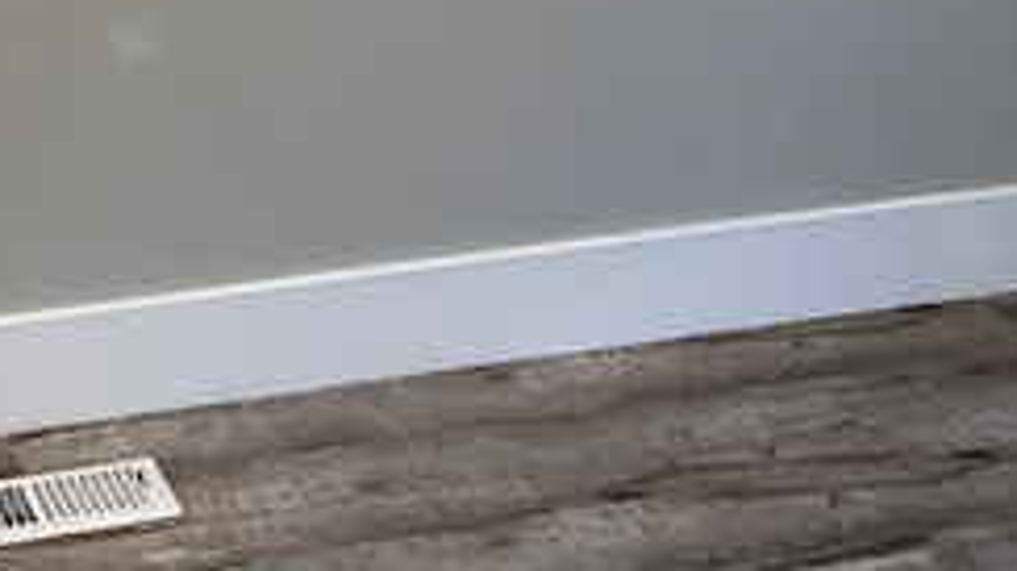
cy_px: -925
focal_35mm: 119
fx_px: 3208
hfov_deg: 18.0
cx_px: 442
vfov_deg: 8.9
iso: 64
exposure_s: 1/30
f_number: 1.5
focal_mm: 5.7
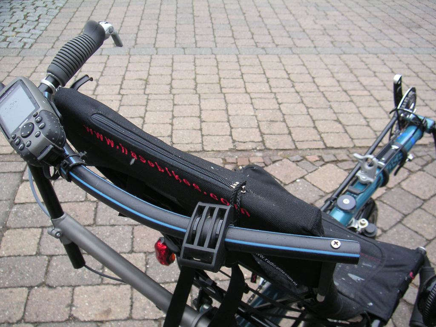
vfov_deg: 37.7
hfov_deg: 49.0
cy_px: 164
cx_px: 218
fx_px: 479
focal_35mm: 38
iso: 50
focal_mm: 6
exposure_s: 1/90
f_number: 2.8
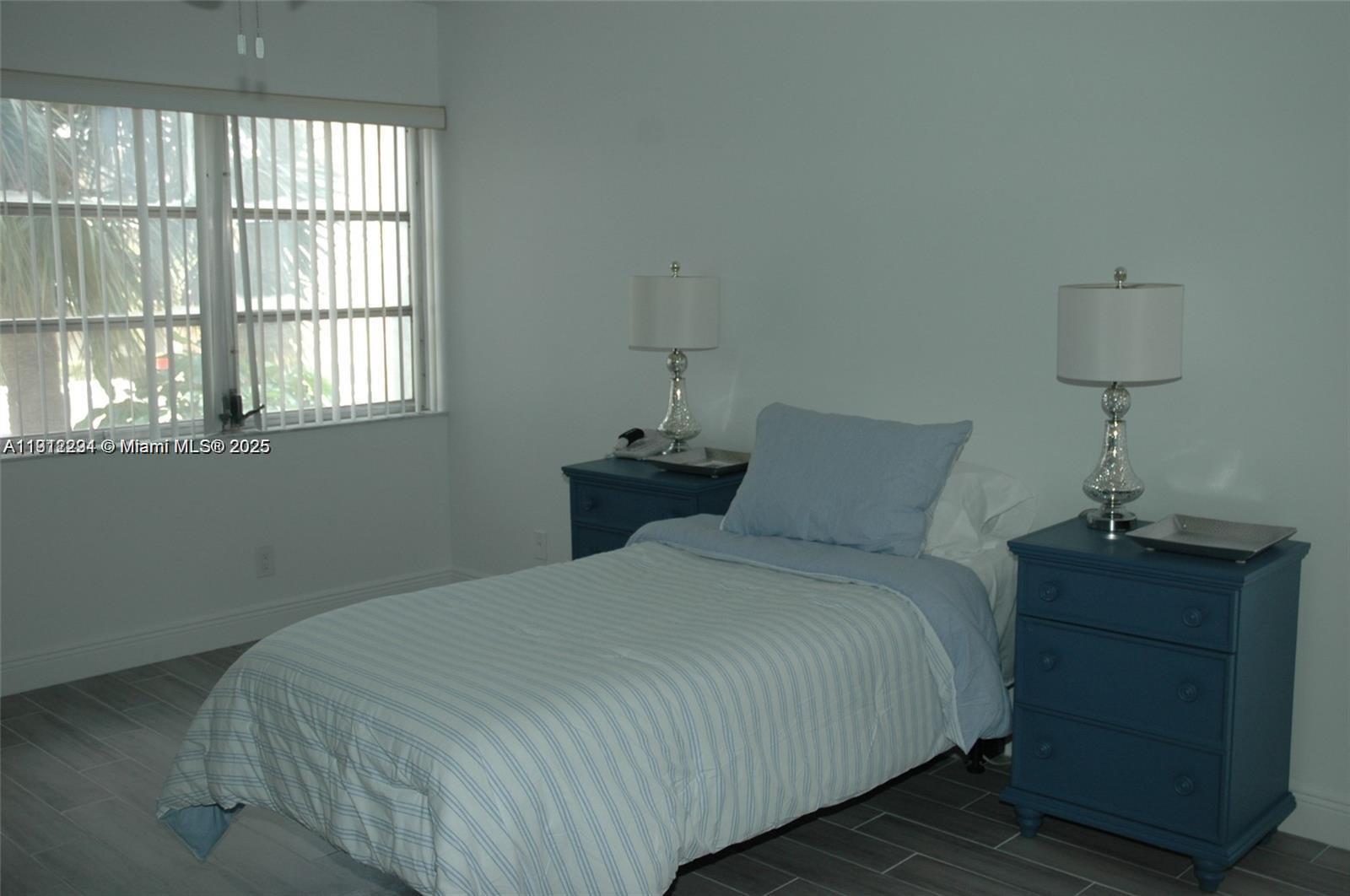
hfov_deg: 51.3
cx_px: 675
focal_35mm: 38
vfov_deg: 35.4
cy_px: 448
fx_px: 1404
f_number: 4.5
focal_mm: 25
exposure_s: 1/60
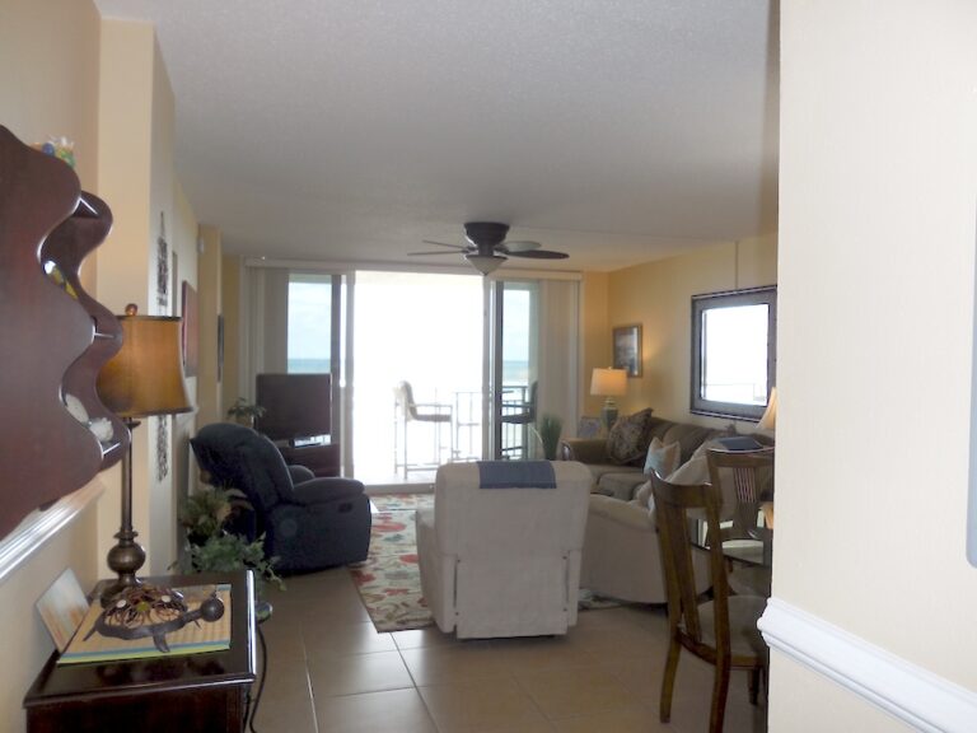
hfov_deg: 67.3
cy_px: 366
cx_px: 488
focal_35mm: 26
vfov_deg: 53.1
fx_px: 734
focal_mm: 4.6
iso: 125
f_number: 3.5
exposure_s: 1/125
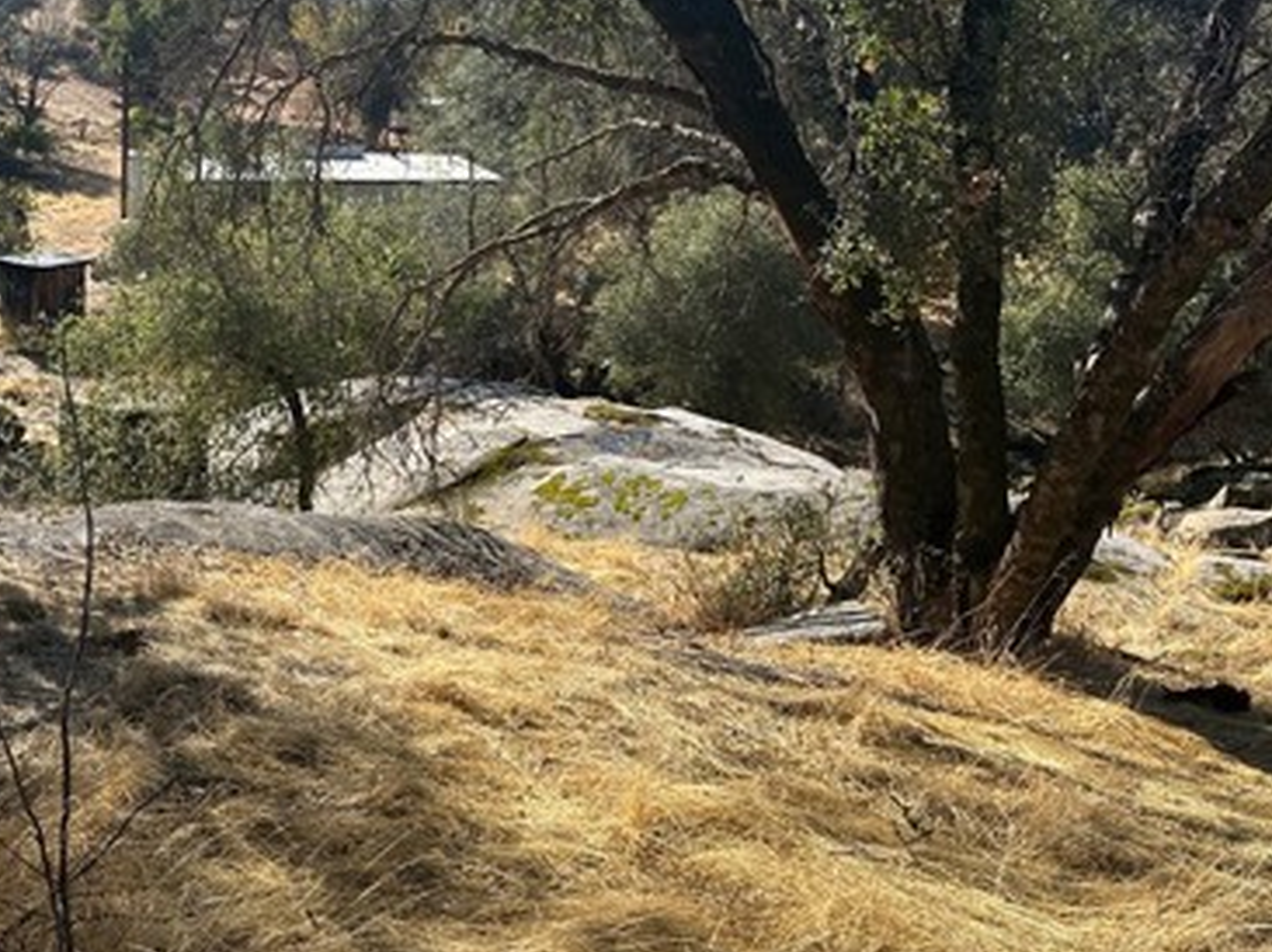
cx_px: 334
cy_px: 261
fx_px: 1542
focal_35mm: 42
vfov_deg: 33.7
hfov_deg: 43.5
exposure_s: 1/2732
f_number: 1.78
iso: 80
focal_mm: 6.86
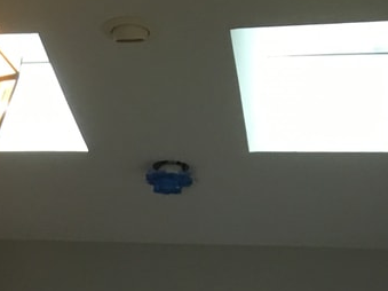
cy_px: 567
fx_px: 1277
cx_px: -342
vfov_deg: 11.7
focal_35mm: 114
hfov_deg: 14.8
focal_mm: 4.15
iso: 40
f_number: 2.2
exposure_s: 1/15
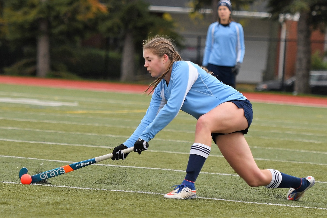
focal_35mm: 174
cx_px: 164
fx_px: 1580
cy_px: 109
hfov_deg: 11.8
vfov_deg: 7.9
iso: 320
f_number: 2.8
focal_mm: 116
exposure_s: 1/1000
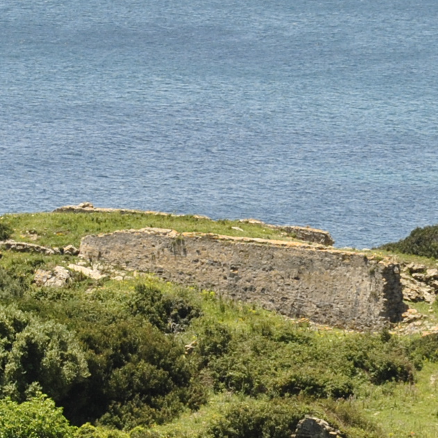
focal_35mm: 305
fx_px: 4366
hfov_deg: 5.7
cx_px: 205
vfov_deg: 5.7
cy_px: 323
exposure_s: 1/200
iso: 200
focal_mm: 52
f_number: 10
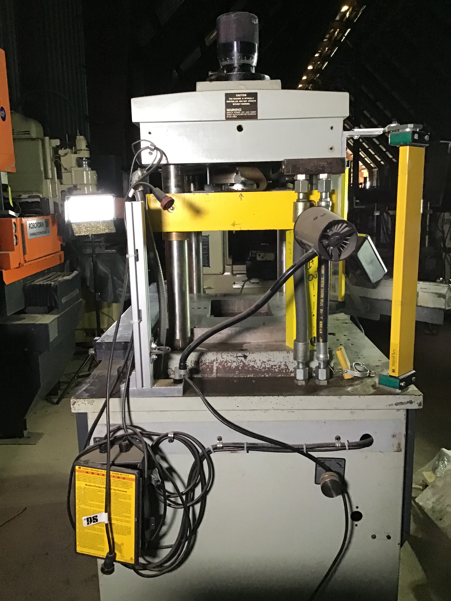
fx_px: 539
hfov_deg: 45.4
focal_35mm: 31
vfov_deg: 58.4
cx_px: 226
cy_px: 300
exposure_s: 1/30
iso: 200
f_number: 2.4
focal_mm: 3.3
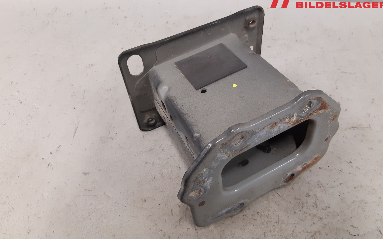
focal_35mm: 28
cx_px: 192
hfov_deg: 66.5
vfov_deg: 44.5
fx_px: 292
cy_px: 122
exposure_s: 1/50
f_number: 1.7
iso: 250
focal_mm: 3.93
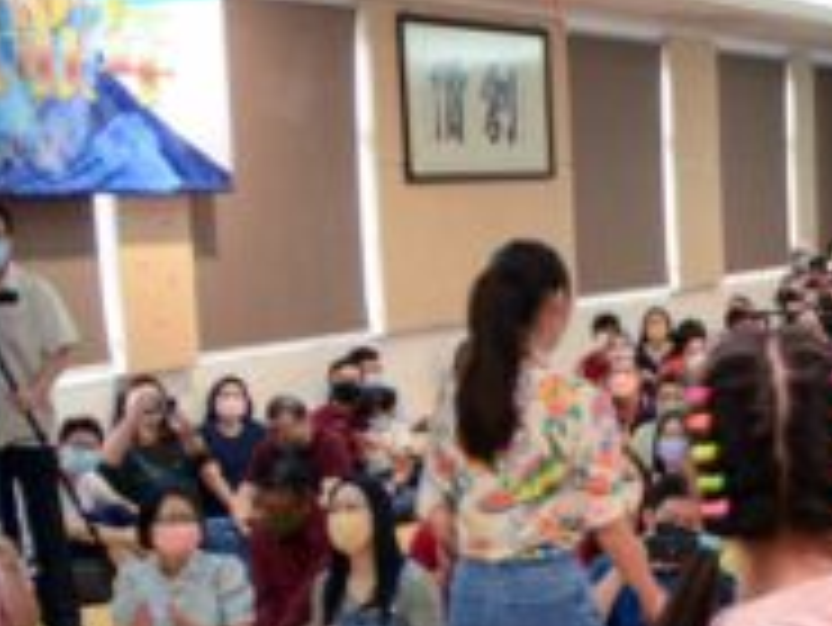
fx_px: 2020
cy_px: 471
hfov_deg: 20.1
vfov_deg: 17.5
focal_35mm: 84
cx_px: 1241
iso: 800
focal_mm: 18
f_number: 4
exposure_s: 1/50
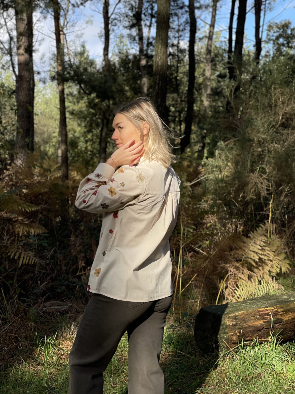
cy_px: 197
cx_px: 148
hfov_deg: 28.0
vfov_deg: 36.8
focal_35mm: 52
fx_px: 591
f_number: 2
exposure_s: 1/999
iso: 32
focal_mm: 6
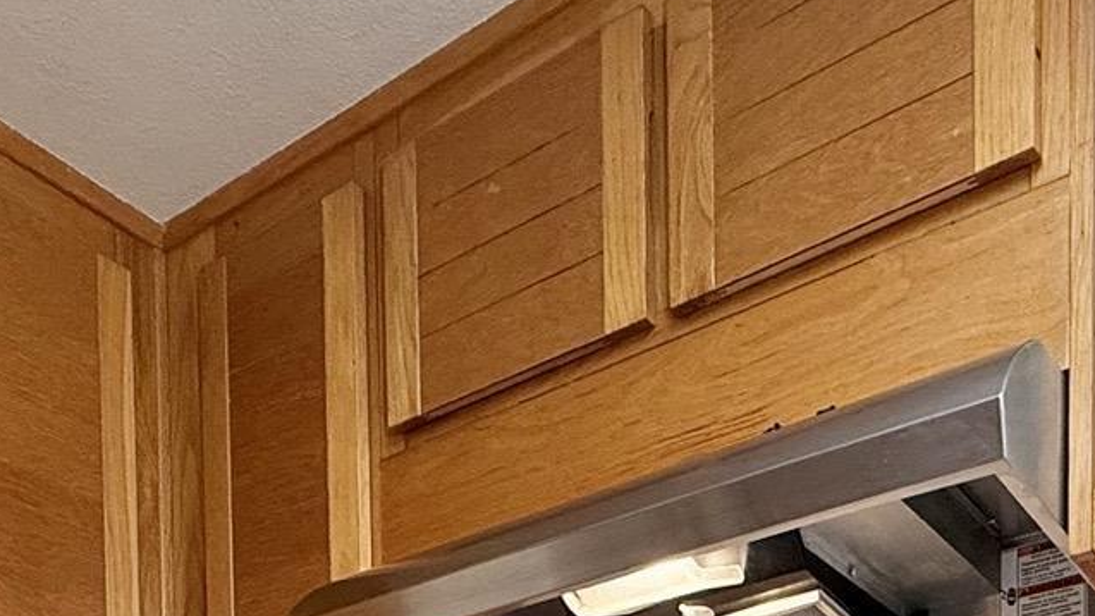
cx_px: 543
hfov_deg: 44.6
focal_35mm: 46
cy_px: 1156
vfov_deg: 18.9
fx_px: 1335
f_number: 2.2
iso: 200
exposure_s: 1/60
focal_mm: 2.22
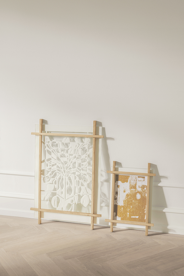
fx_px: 383
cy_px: 138
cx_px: 92
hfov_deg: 27.0
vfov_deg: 39.6
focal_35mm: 50
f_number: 8
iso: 100
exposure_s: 1.3
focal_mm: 50
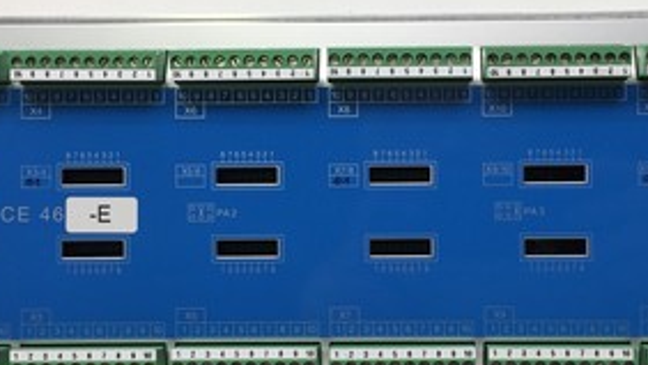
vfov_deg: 21.5
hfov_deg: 37.0
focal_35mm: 56
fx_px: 963
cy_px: 178
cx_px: 393
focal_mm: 4.15
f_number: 2.2
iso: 32
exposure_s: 1/100
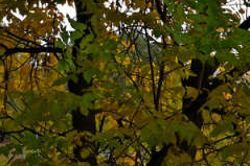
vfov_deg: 7.9
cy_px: 145
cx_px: 476
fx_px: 1204
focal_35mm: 174
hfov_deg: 10.9
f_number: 5.6
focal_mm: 23
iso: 100
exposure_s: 1/125
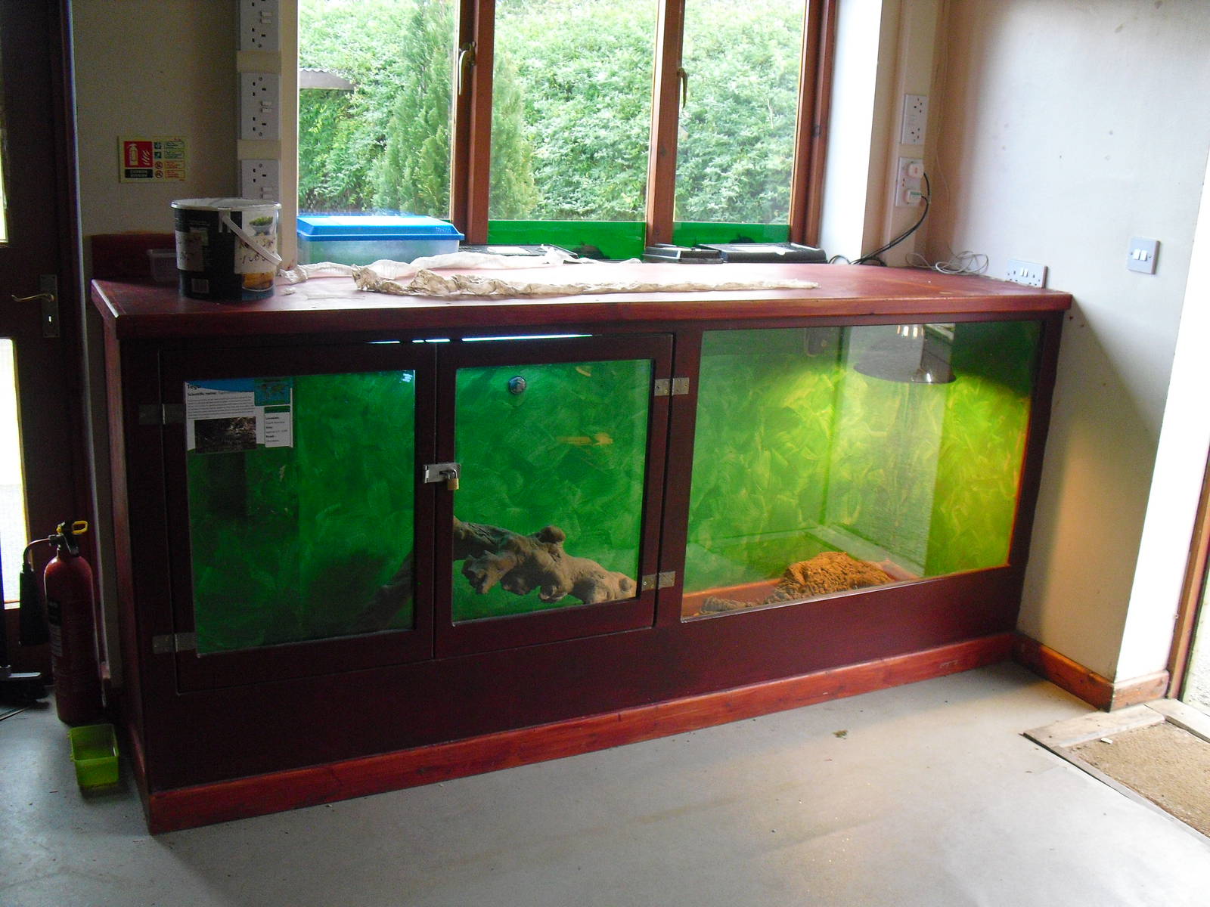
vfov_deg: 39.7
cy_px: 454
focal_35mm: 36
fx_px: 1258
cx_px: 605
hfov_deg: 51.4
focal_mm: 6.3
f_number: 3.1
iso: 400
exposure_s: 1/125
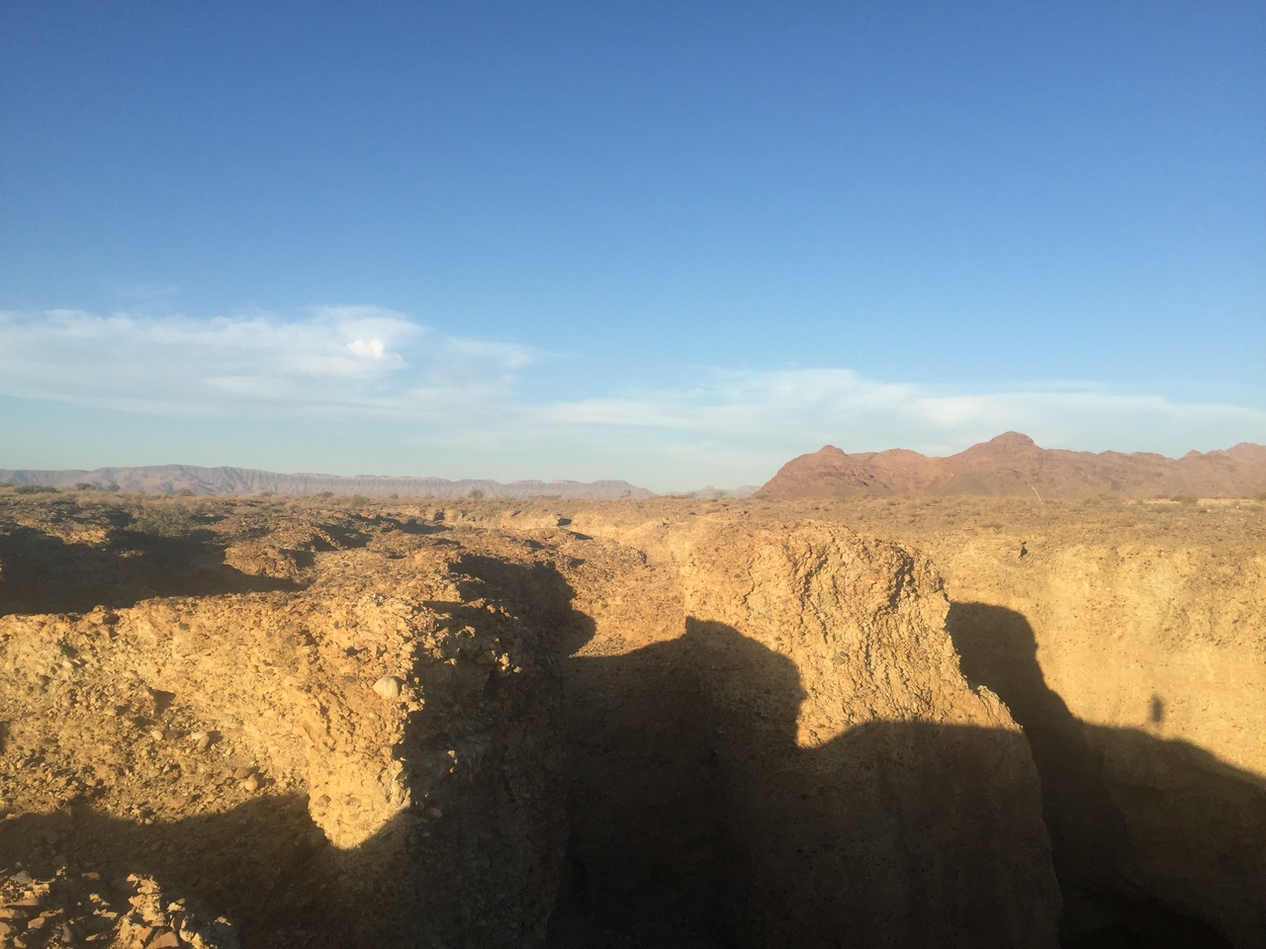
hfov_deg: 61.7
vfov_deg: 48.2
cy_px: 474
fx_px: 1061
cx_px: 633
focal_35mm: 29
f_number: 2.2
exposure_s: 1/1582
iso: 32
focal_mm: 4.15
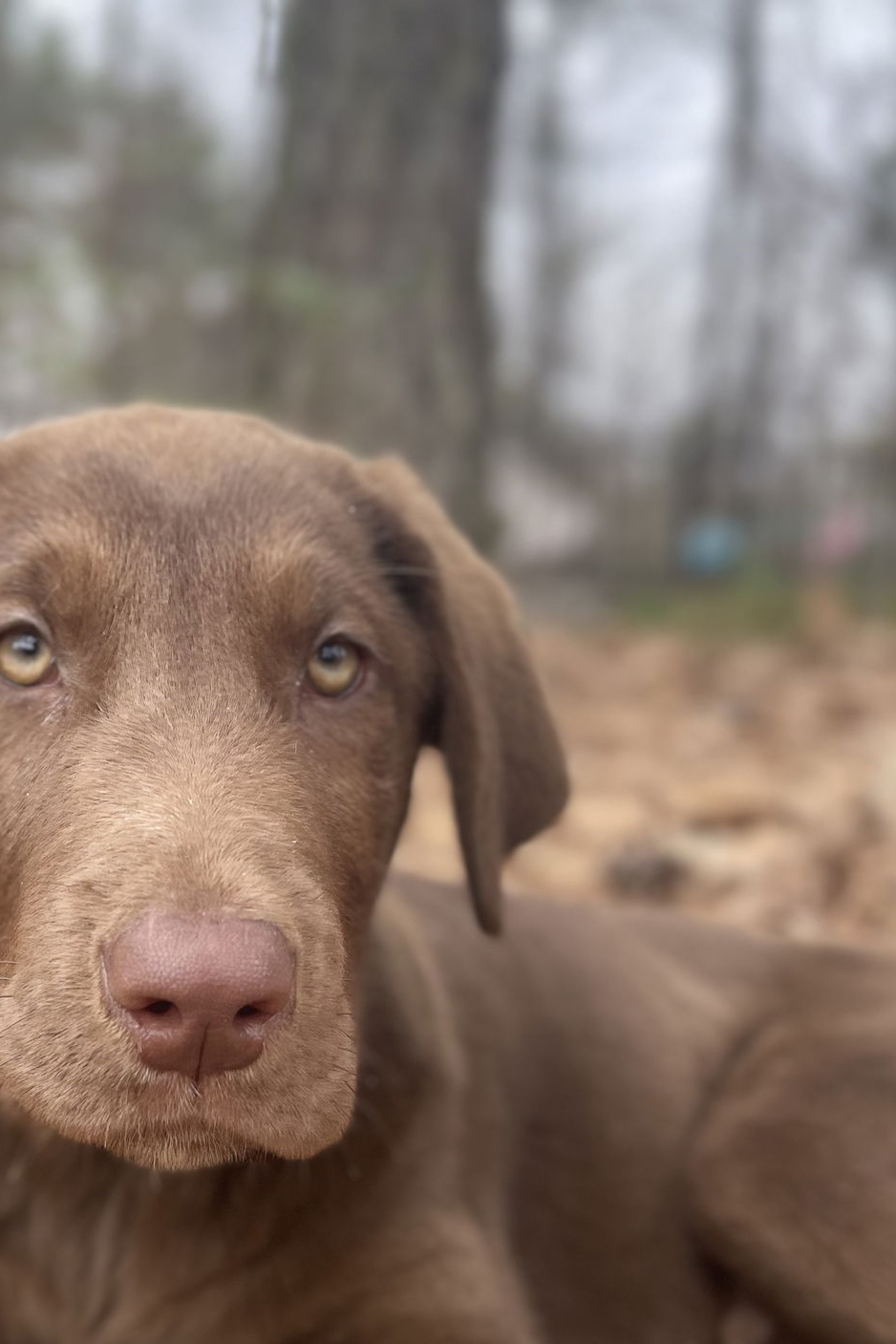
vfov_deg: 46.6
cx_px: 171
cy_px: 903
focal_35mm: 41
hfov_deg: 31.7
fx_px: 1531
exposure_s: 1/415
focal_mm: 5.1
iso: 50
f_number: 1.6
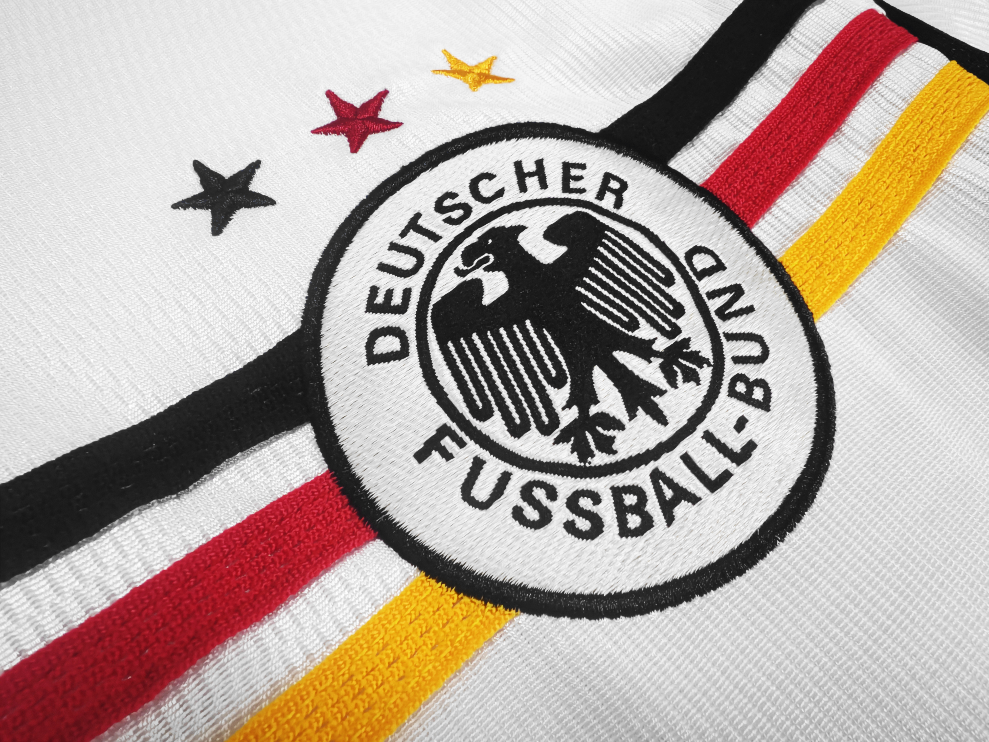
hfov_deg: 73.9
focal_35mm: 23
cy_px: 371
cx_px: 494
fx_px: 657
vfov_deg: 58.9
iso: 388
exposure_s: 1/100
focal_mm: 2.59
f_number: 2.2
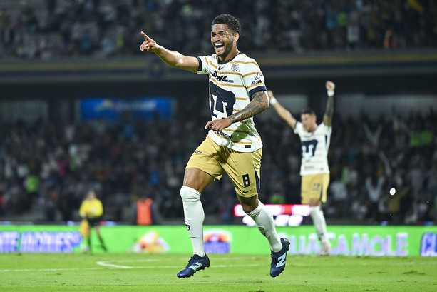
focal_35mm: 180
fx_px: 2185
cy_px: 146
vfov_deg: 7.6
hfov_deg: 11.4
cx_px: 218
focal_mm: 180
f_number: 2.8
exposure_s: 1/1600
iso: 2000
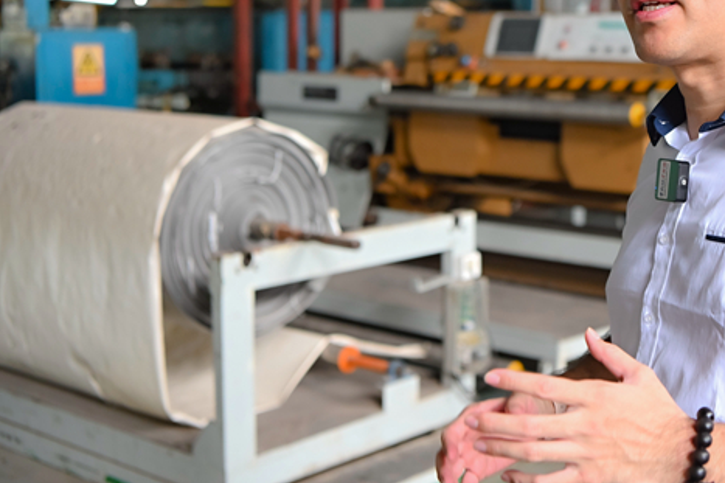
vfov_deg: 22.5
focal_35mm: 60
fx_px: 1208
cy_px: 162
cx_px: 540
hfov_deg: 32.8
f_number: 3.2
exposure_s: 1/125
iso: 800
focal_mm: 40
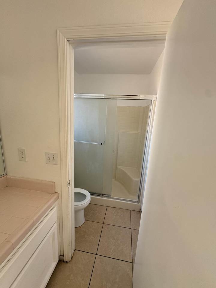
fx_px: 116
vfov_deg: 102.1
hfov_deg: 85.7
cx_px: 108
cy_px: 144
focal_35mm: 14
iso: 80
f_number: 2.2
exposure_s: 1/99
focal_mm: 2.22
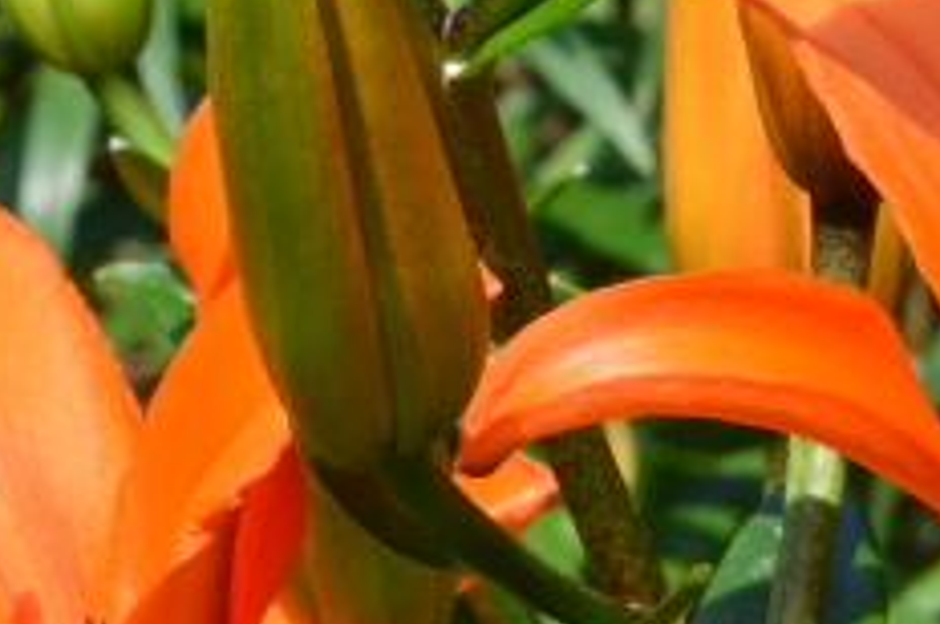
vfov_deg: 2.3
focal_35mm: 596
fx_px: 15540
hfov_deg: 3.5
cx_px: 916
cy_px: 286
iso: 720
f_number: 20
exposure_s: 1/250
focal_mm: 90
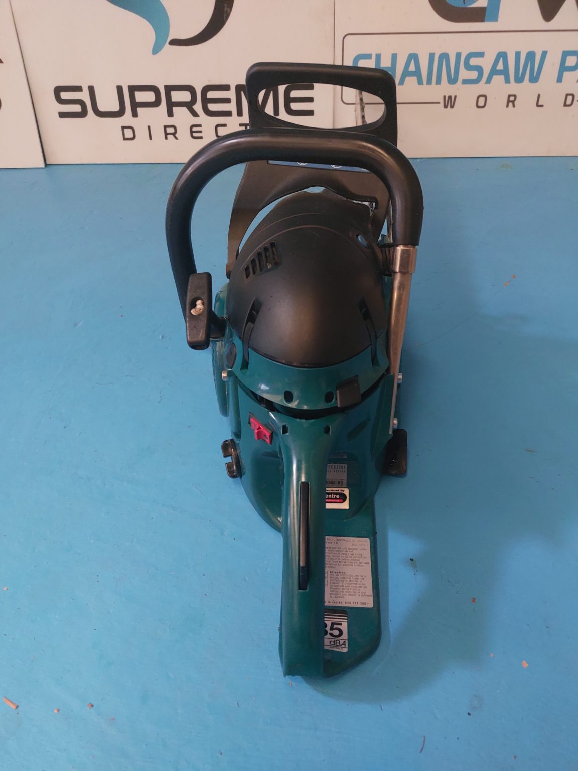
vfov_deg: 71.6
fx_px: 534
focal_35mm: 24
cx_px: 289
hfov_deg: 56.8
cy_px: 386
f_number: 1.8
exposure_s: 1/24
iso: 640
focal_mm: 5.23
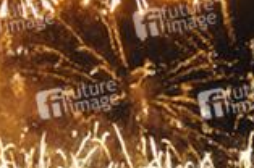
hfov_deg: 16.8
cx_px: 35
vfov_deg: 11.3
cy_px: 60
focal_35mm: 121
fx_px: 852
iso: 6400
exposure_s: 1/15
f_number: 6.3
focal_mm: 42
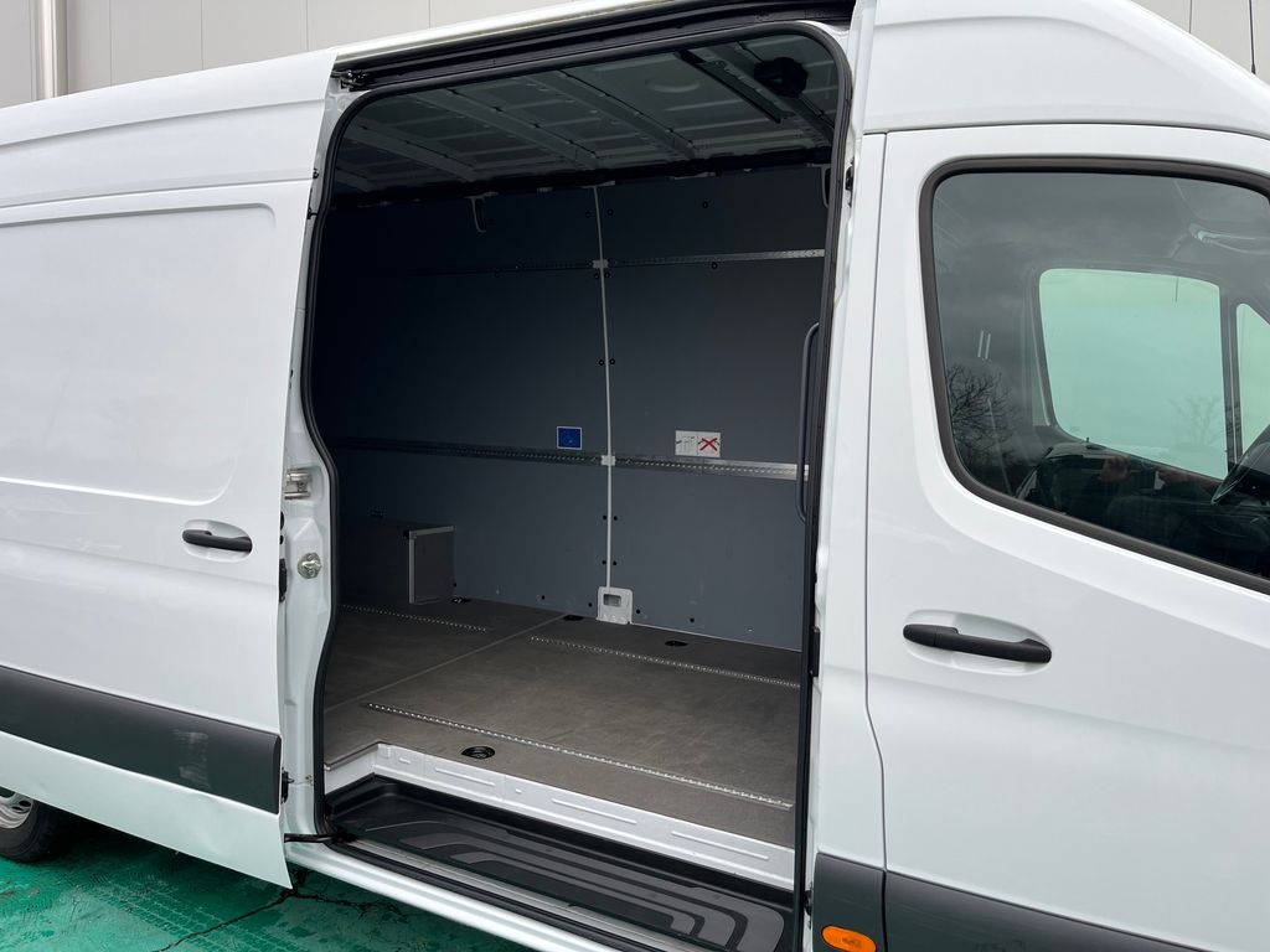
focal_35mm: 26
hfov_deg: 67.3
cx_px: 635
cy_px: 476
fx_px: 954
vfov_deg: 53.1
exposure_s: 1/373
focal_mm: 5.1
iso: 50
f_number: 1.6
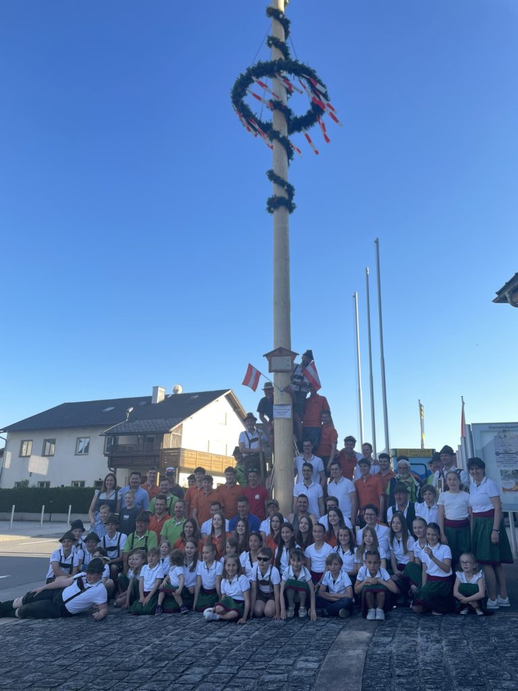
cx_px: 259
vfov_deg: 67.3
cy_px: 346
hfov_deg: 53.1
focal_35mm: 26
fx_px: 519
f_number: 1.6
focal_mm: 4.2
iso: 32
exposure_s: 1/221
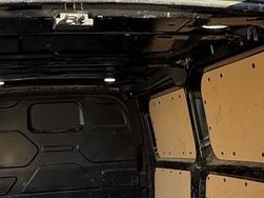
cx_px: 108
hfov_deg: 38.1
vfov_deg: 26.6
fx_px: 381
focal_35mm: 50
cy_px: 222
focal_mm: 2.22
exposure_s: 1/136
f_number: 2.2
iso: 80
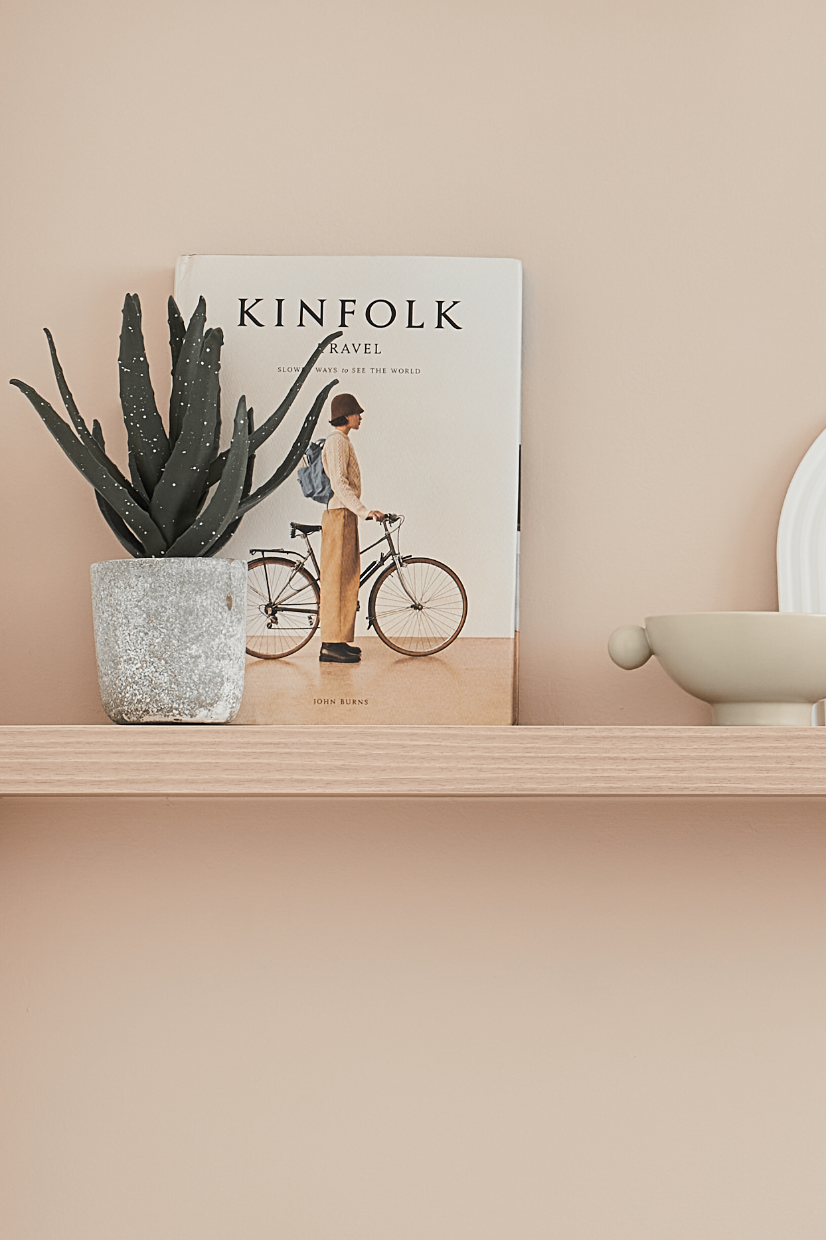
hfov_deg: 6.4
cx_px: 1137
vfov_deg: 9.7
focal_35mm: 212
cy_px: 580
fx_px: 7296
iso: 100
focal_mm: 50
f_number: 11
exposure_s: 1/1.25
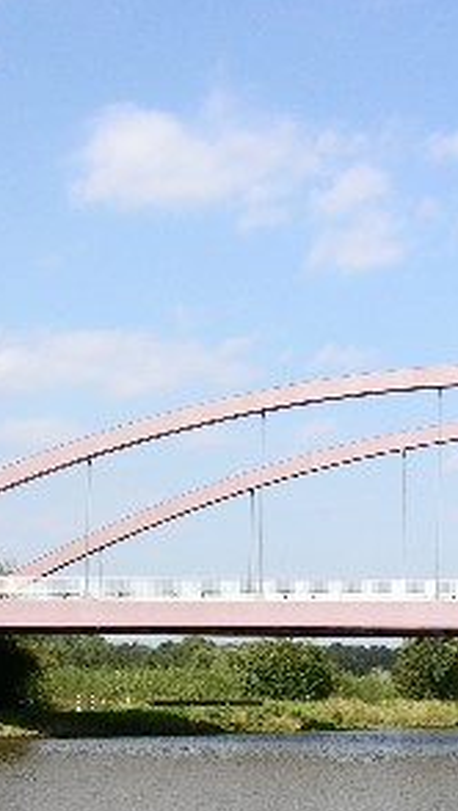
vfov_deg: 27.6
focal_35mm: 76
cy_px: 554
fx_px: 1636
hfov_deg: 15.7
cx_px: 440
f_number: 8
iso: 50
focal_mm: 8.9
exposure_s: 1/115
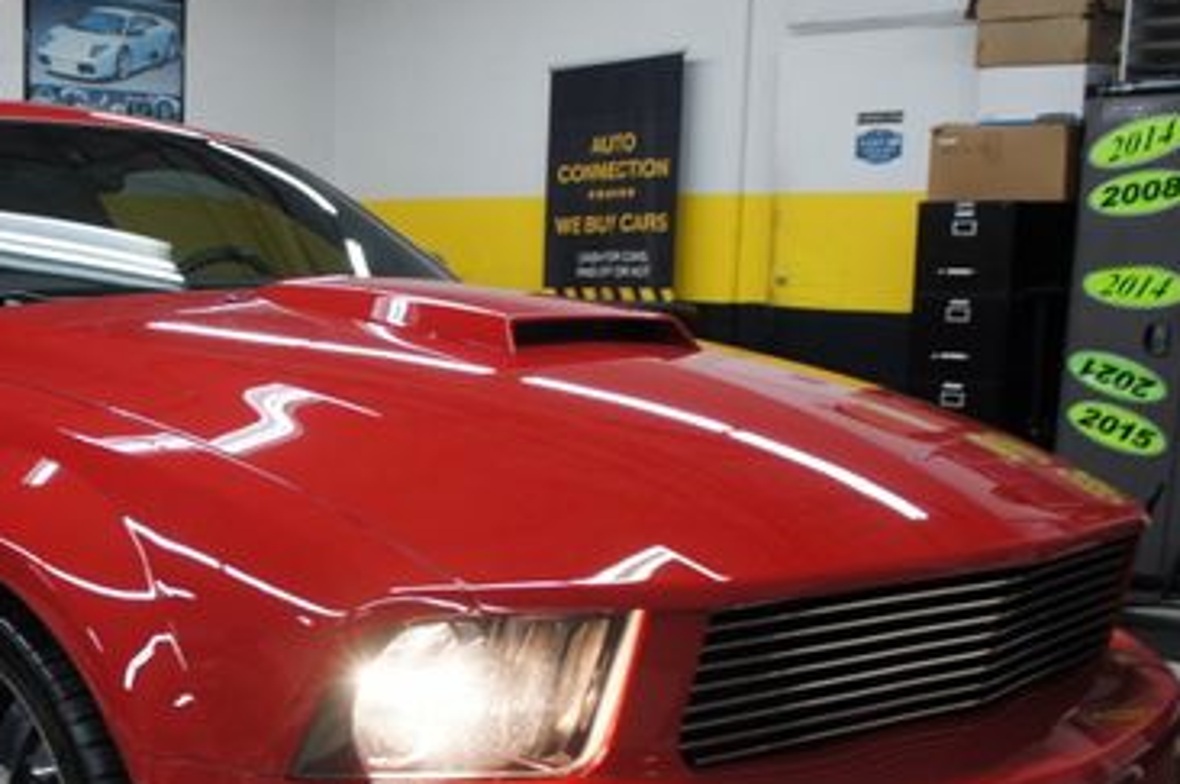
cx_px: 258
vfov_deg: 26.5
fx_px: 1633
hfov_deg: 38.4
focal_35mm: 50
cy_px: 613
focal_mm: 19
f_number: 4
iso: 200
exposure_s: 1/30
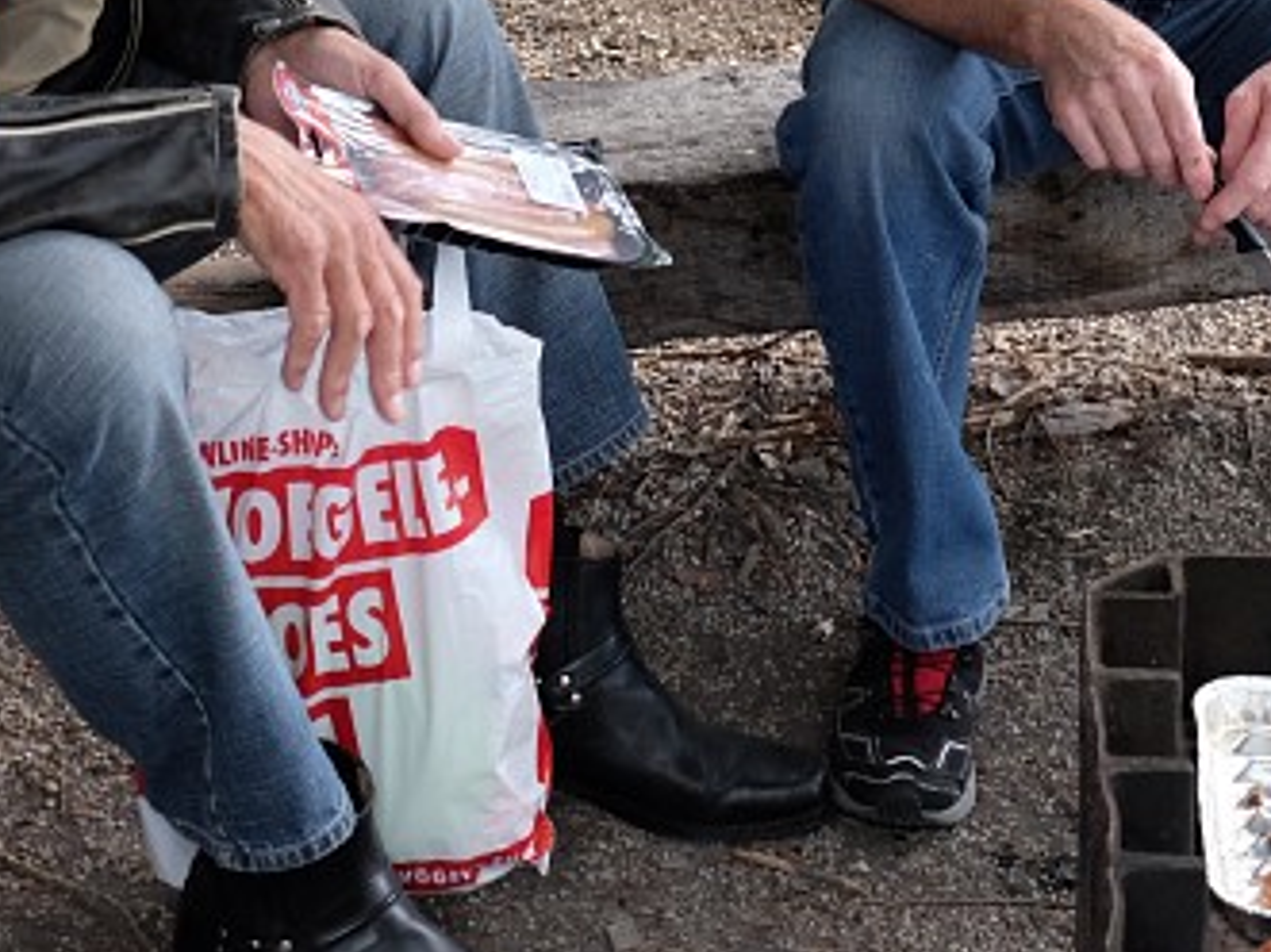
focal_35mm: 114
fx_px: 4184
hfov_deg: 17.3
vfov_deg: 12.8
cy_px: -63
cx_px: 760
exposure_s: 1/125
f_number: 5.6
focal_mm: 32.6
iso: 1600
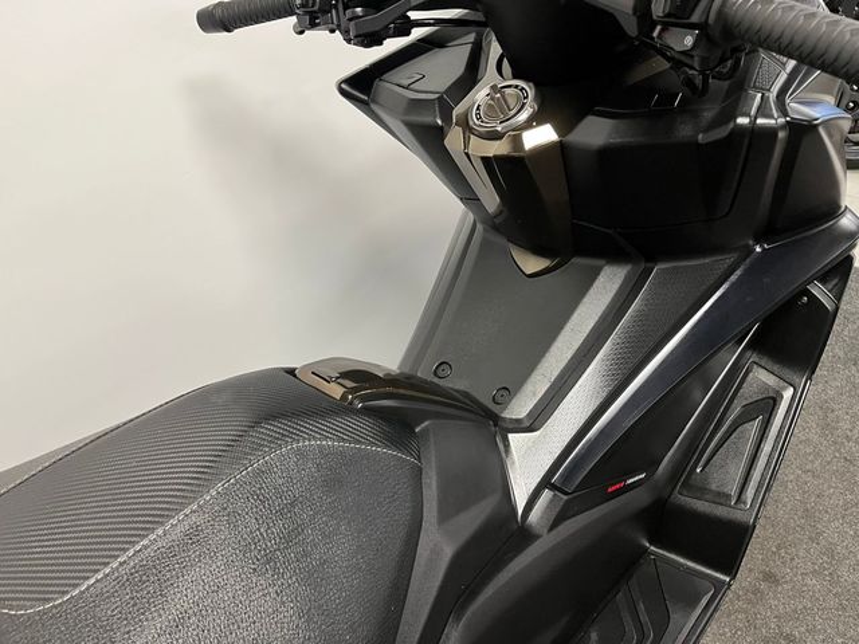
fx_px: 645
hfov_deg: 67.3
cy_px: 322
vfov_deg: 53.1
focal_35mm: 26
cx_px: 430
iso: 160
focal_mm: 5.1
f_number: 1.6
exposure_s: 1/50
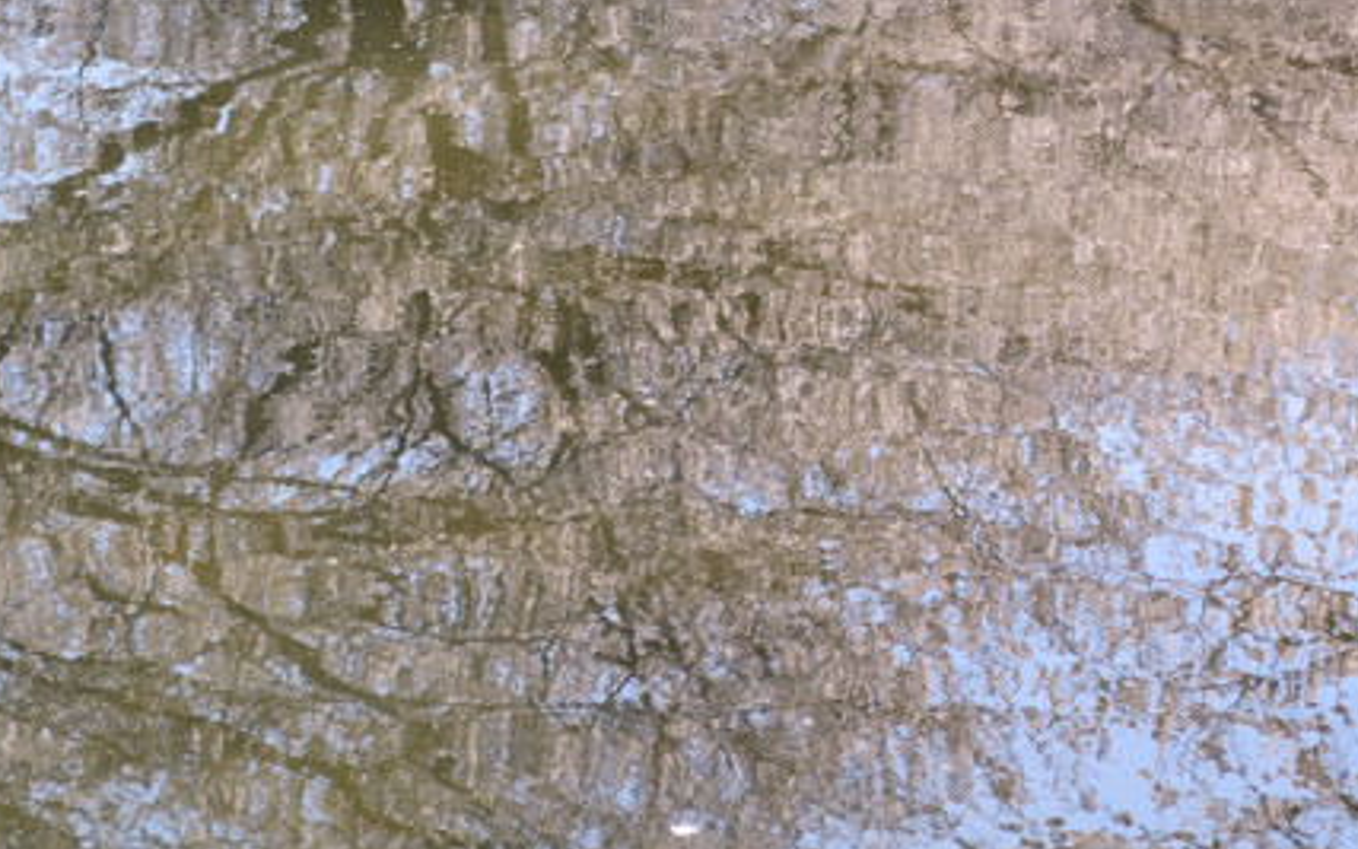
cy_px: 321
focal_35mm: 176
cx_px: 938
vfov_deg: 7.5
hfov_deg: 11.9
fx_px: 6515
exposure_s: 1/250
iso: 100
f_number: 5.6
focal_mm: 48
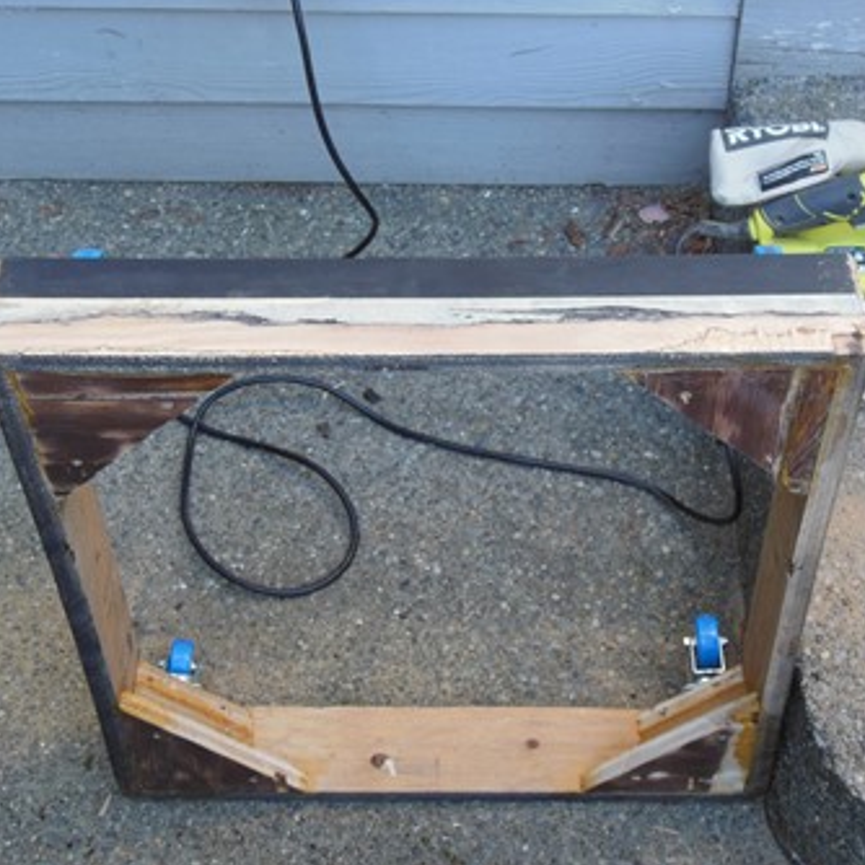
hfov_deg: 33.3
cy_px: 432
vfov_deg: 33.4
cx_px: 495
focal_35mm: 51
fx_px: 1442
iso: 125
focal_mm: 7.7
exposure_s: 1/30
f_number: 3.8
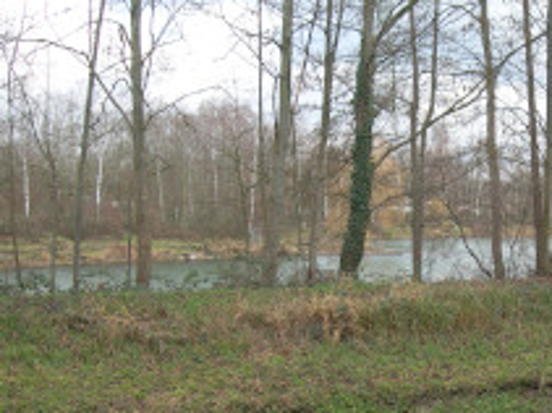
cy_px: 358
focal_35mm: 72
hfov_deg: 26.4
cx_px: 463
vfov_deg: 20.1
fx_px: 1147
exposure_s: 1/135
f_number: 2.8
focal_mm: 7.8
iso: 50
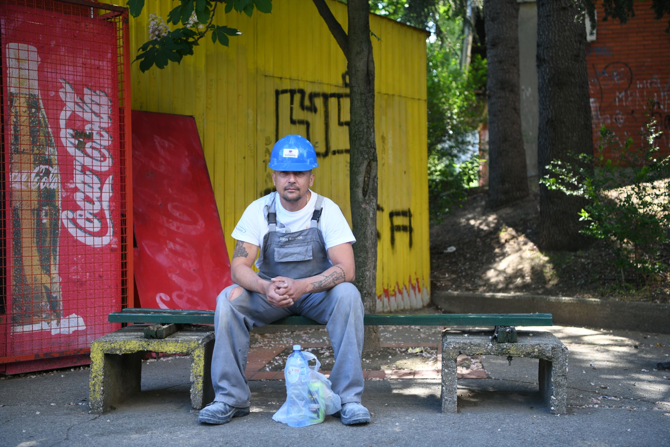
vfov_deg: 27.0
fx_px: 930
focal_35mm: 50
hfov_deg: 39.6
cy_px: 224
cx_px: 335
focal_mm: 50
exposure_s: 1/400
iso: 320
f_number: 2.8
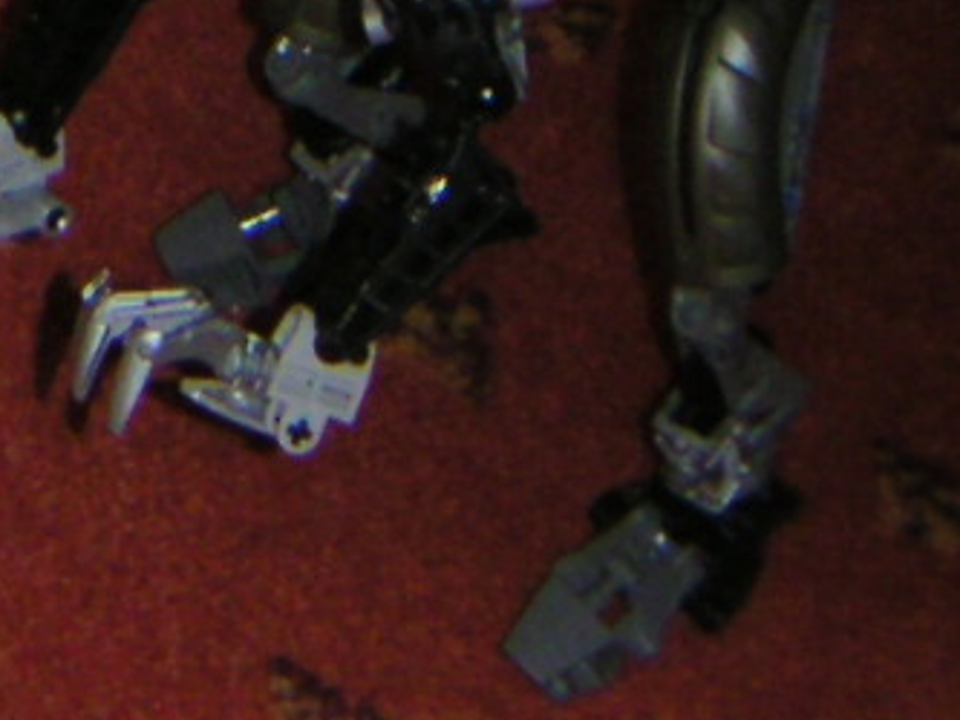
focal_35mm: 150
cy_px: -251
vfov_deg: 9.7
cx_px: -493
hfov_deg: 12.5
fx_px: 4161
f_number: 2.9
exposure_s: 1/45
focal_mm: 5.1
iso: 200
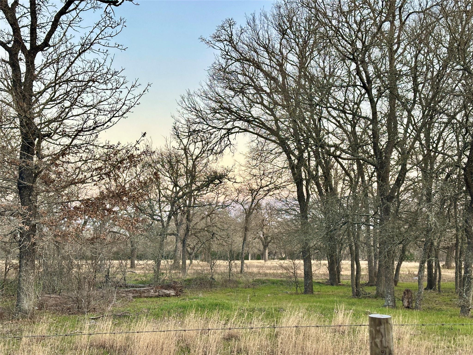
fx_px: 656
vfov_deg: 30.3
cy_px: 178
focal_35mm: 48
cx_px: 236
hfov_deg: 39.7
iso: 64
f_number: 1.78
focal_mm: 6.86
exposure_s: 1/121
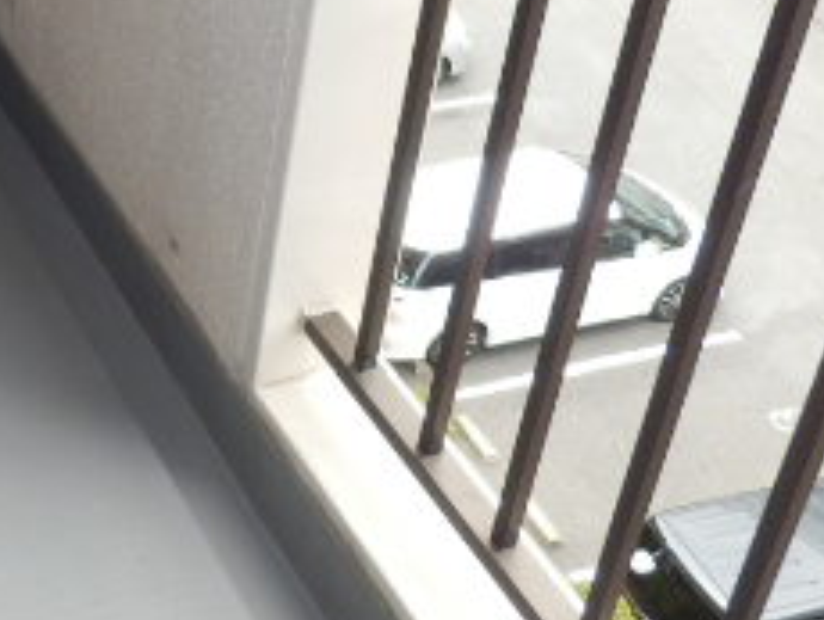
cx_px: -79
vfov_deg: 18.9
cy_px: -57
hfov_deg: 24.3
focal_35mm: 75
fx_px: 1787
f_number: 3.3
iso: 80
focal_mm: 4.8
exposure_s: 1/50
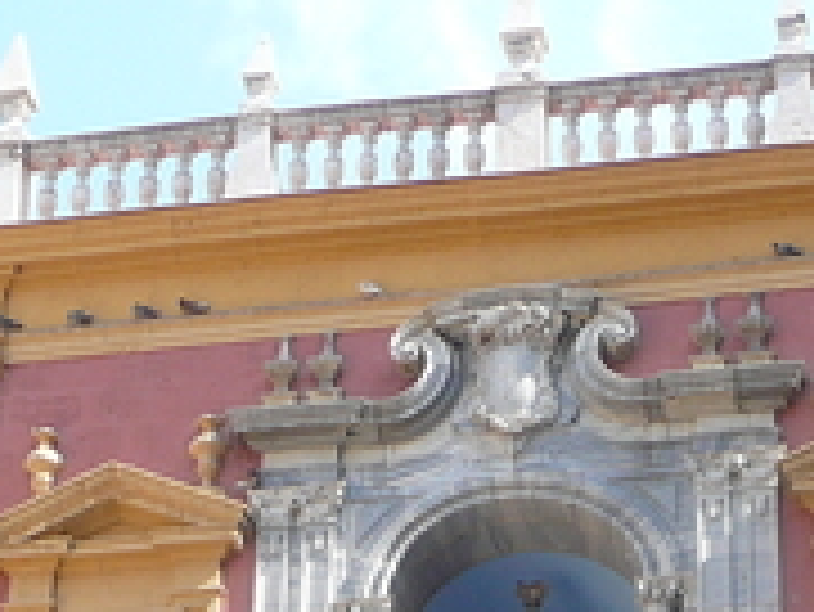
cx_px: 562
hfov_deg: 16.9
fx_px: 2730
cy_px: 914
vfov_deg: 12.2
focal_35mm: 116
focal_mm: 5.2
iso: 80
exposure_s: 1/500
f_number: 2.8
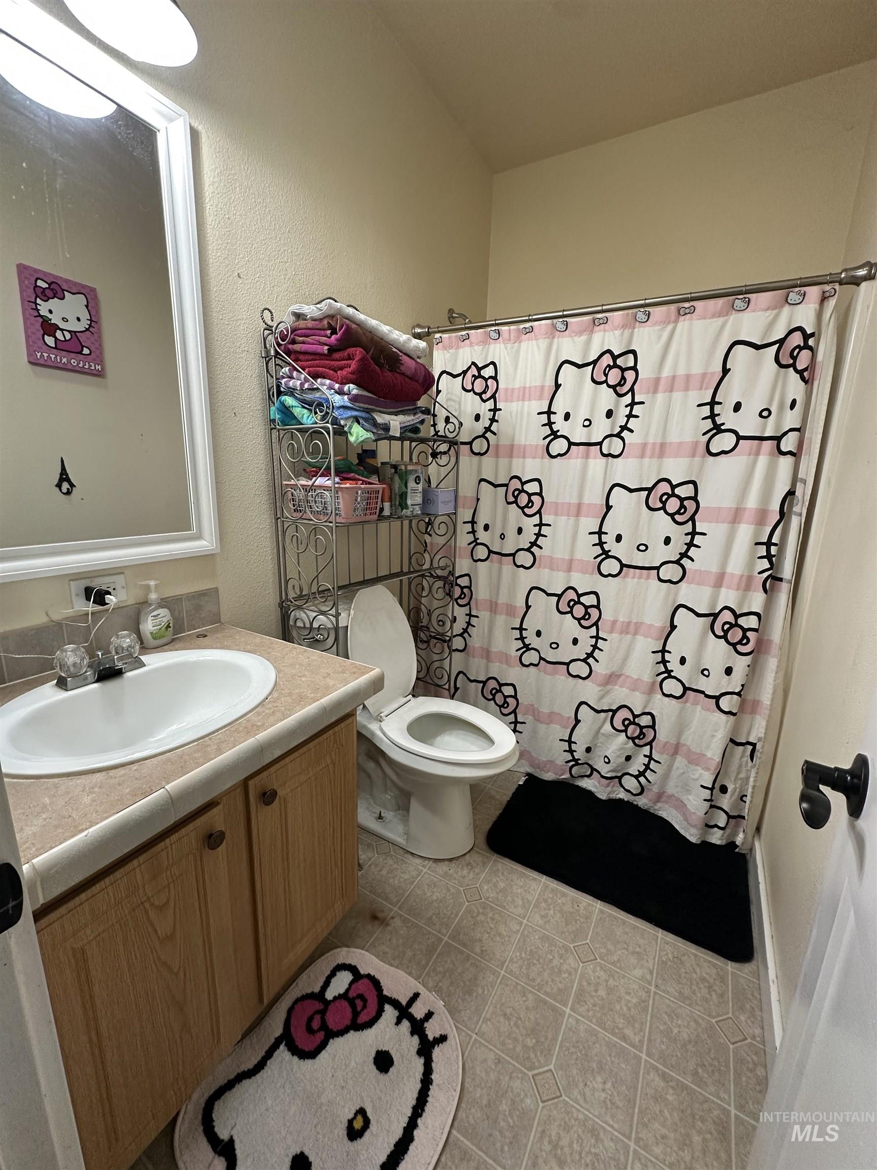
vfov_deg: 102.1
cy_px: 585
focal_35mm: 14
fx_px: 473
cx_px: 438
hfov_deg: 85.7
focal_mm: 2.22
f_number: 2.2
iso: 200
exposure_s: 1/60
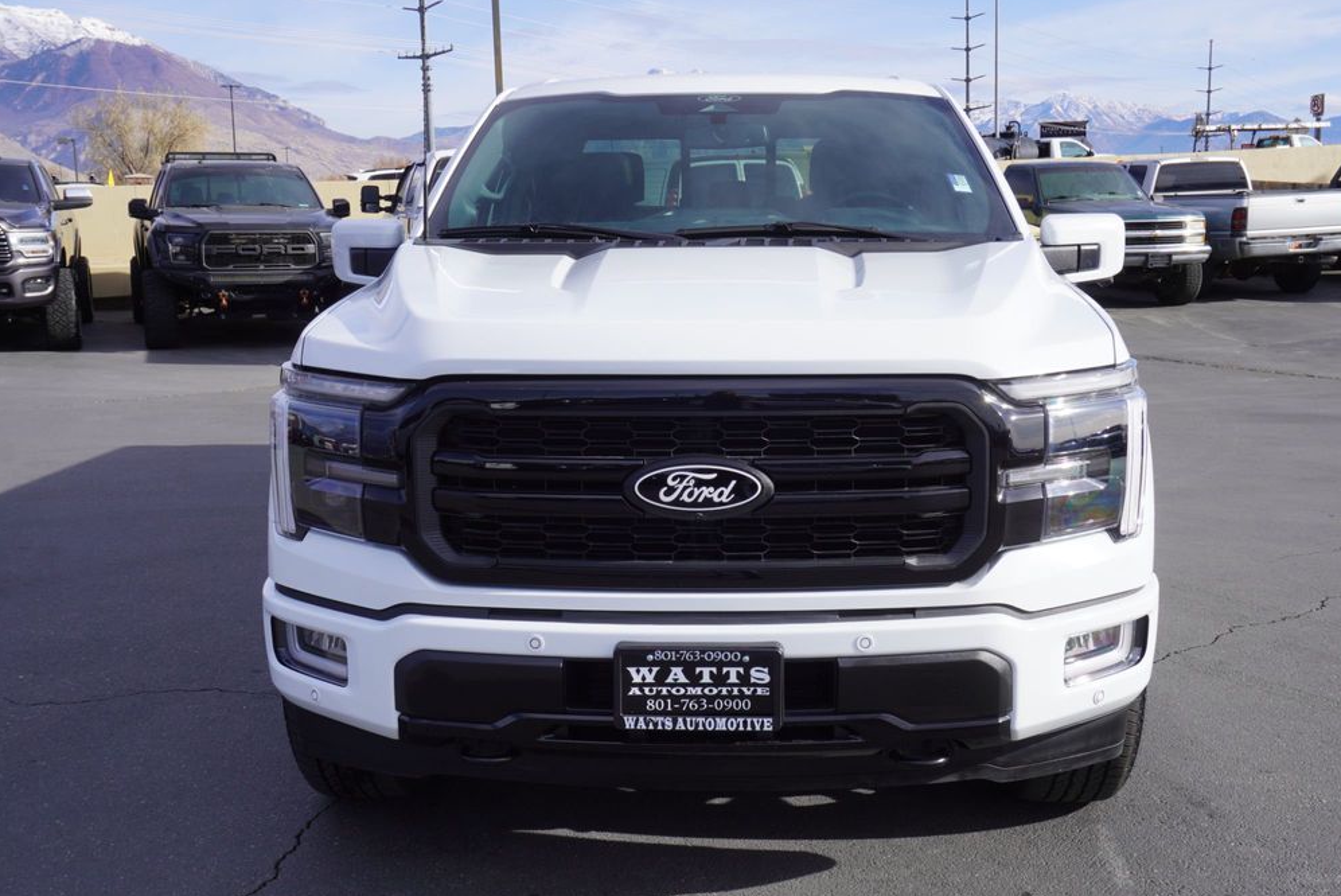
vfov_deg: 34.7
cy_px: 456
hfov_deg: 50.1
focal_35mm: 39
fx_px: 1435
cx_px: 685
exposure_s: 1/125
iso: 100
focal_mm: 25
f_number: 10
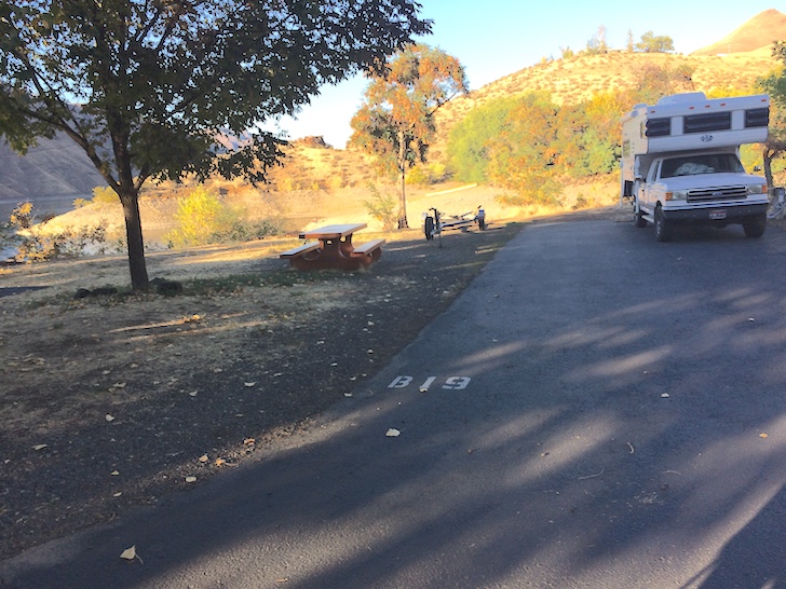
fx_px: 658
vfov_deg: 48.2
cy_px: 294
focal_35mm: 29
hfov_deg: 61.7
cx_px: 393
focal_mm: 4.15
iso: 32
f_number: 2.2
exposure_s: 1/483
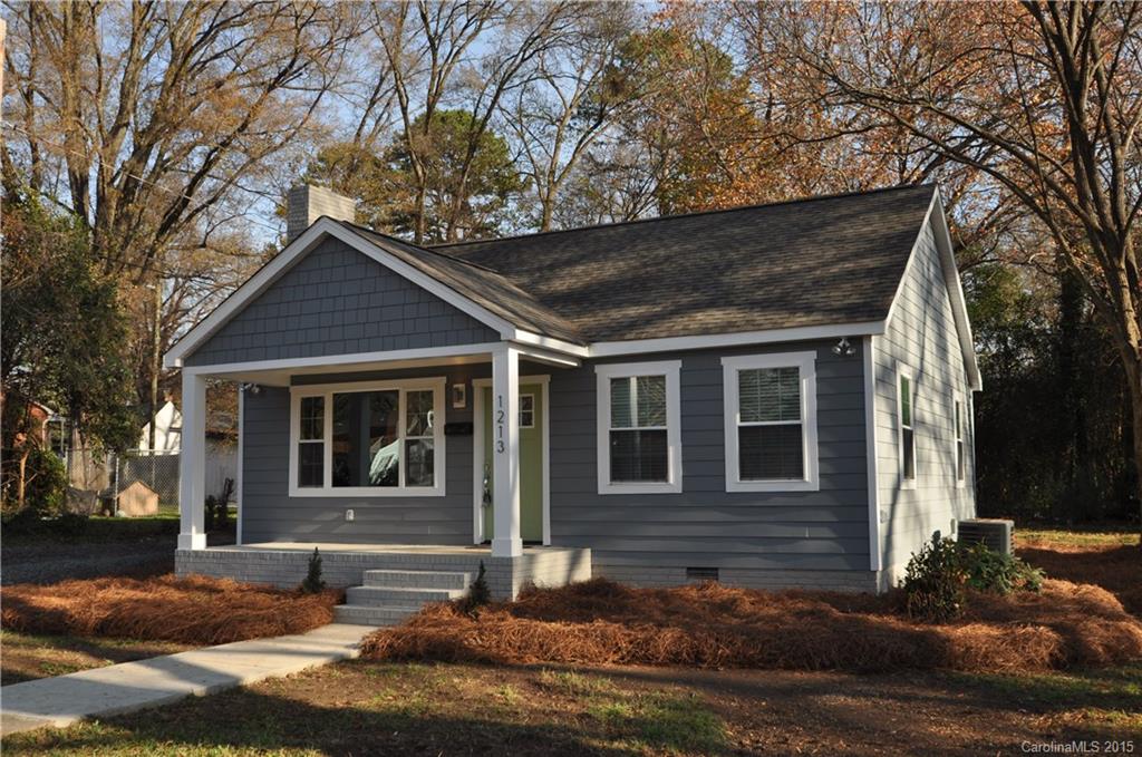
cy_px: 378
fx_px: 1140
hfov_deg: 53.2
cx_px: 571
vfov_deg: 36.7
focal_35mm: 36
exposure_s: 1/250
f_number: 8
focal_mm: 24
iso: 200
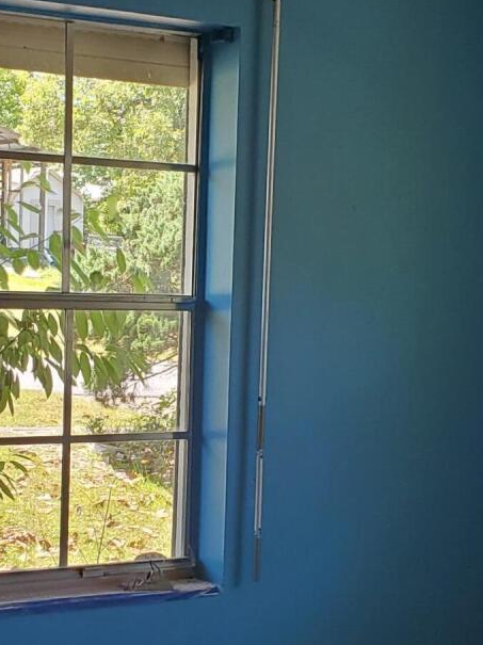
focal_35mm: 86
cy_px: 393
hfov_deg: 17.1
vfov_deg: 22.7
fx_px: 1602
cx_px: 209
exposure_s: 1/85
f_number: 2.4
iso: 80
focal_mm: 4.3
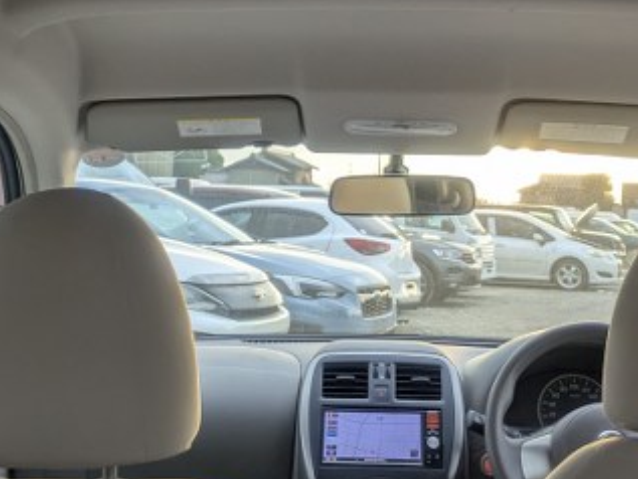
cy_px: 36
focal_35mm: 63
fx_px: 1162
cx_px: 319
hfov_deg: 30.7
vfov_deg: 22.7
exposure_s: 1/181
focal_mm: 5.43
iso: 120
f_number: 1.89
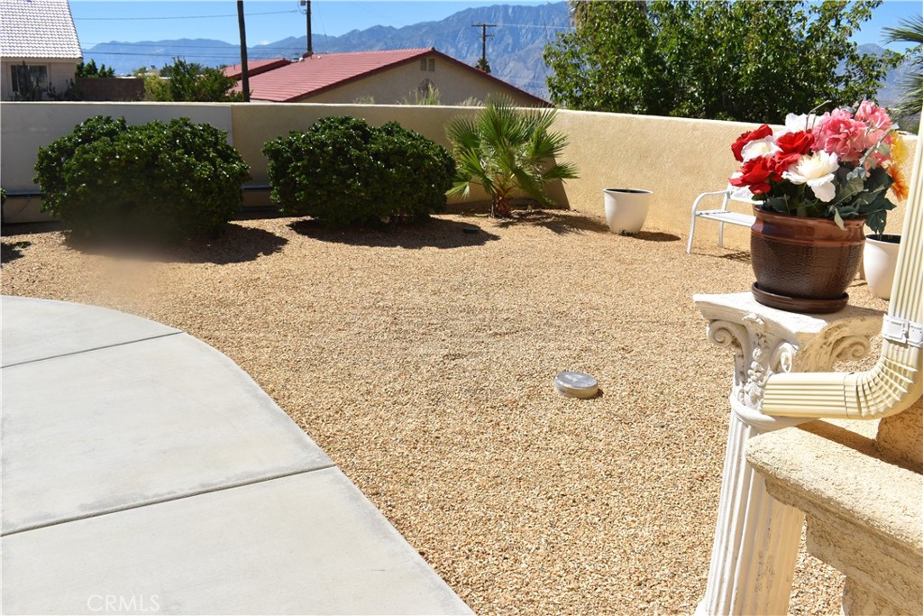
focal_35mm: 30
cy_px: 308
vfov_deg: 43.6
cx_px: 462
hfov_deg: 61.9
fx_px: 769
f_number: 11
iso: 200
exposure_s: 1/500
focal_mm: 20
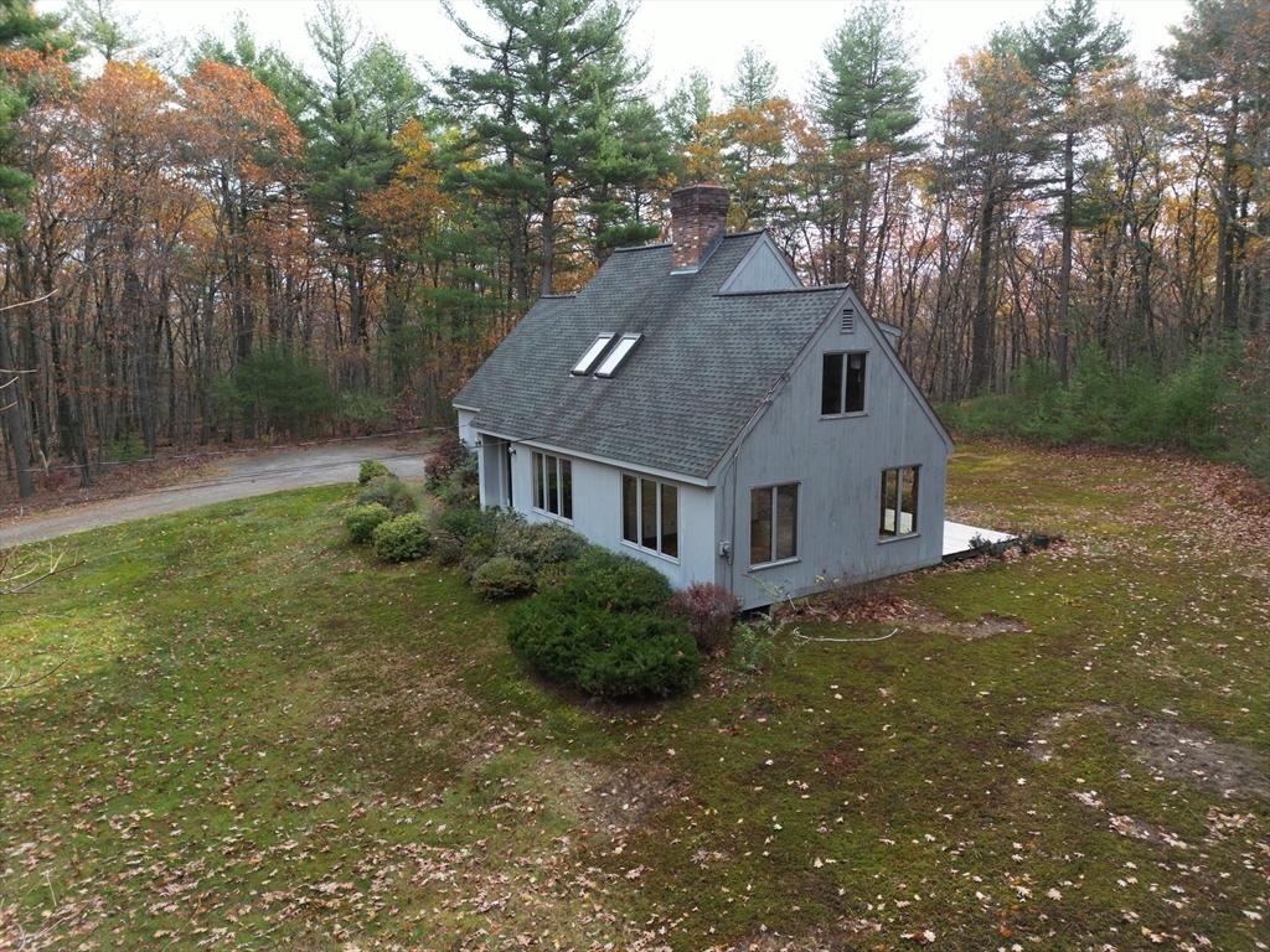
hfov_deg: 71.6
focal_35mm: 24
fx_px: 881
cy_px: 476
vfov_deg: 56.8
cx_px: 635
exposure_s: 1/640
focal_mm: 6.72
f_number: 1.7
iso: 200
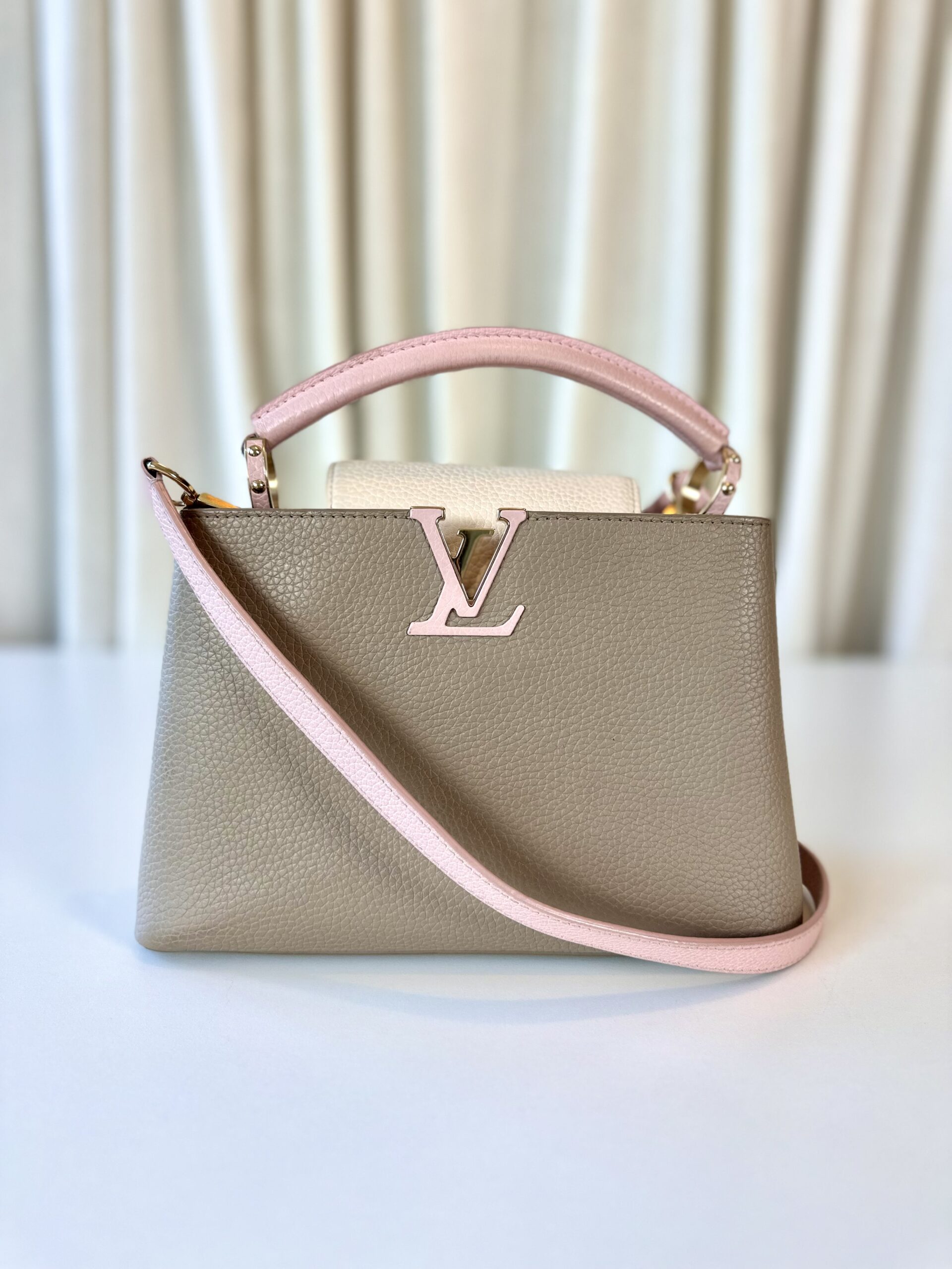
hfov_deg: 56.8
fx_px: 880
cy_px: 634
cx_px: 476
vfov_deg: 71.6
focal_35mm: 24
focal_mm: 6.86
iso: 100
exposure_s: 1/100
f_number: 1.78
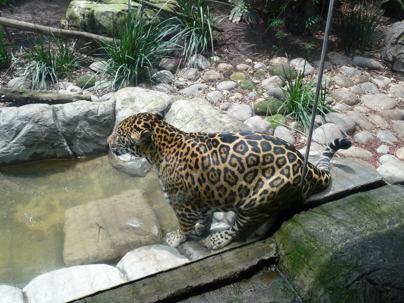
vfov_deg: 41.8
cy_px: 152
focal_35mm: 34
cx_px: 202
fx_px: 397
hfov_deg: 54.0
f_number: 3.6
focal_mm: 5.6
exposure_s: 1/100
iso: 200
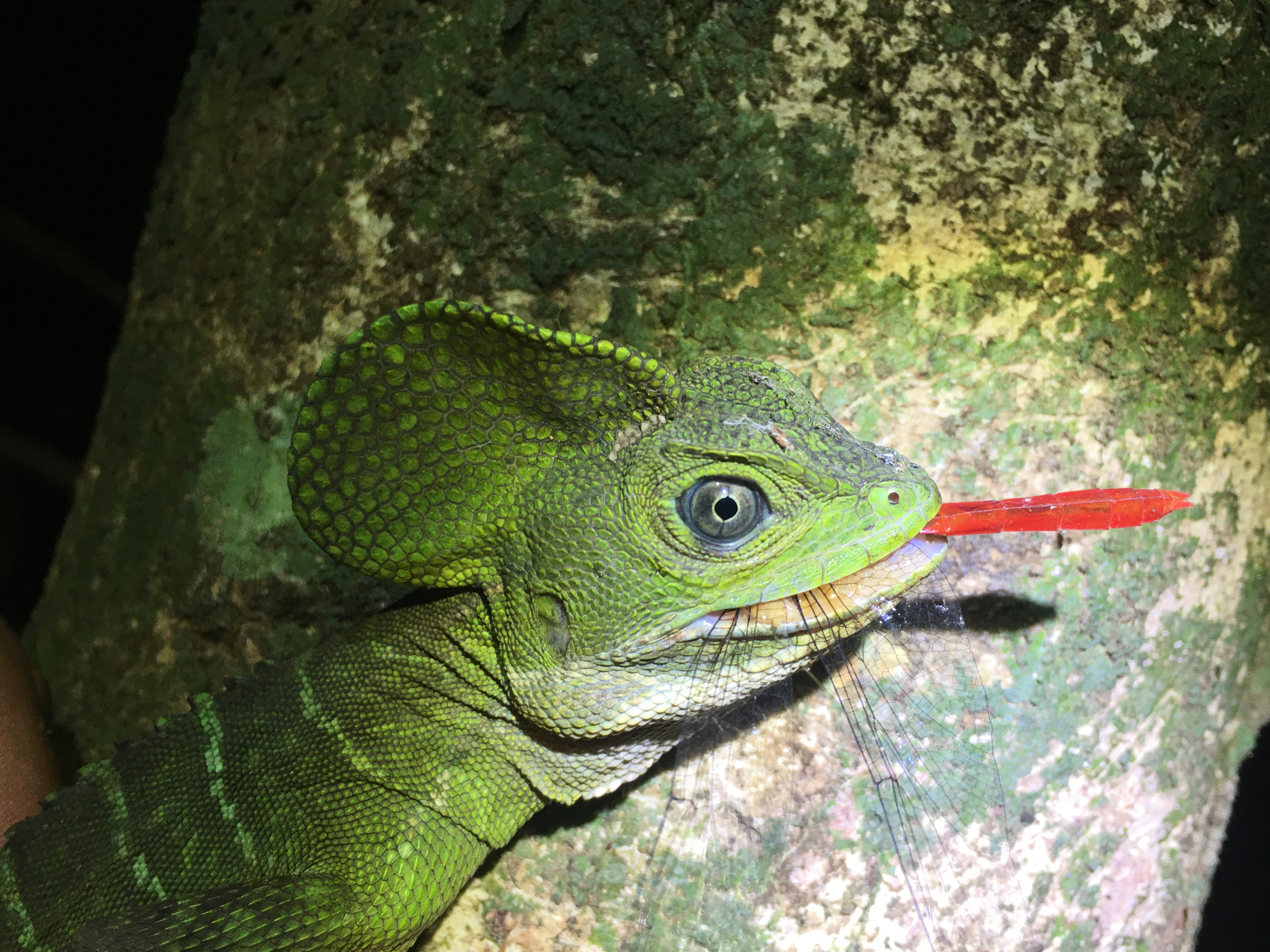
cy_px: 518
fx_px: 1211
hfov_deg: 55.2
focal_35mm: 33
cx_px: 710
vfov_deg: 42.9
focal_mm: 4.15
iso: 25
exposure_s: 1/30
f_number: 2.2
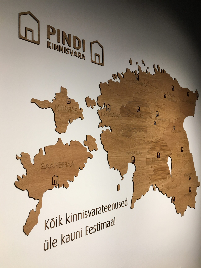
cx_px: 100
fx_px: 225
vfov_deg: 61.7
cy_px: 134
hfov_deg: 48.2
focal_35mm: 29
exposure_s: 1/33
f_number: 2.2
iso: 50
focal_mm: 4.15
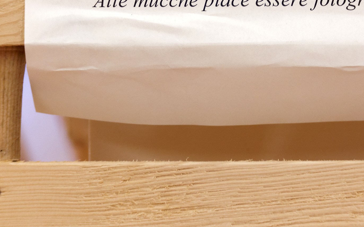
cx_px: 254
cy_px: 24
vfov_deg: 8.8
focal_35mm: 148
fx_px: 1468
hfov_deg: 14.1
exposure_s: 1/40
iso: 200
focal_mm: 40
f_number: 4.5
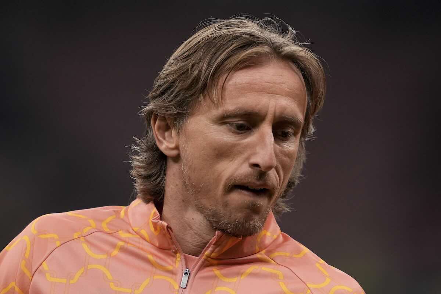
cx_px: 220
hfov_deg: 3.7
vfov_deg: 2.5
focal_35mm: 560
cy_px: 147
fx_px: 6859
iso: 2500
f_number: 4
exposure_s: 1/1600
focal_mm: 560
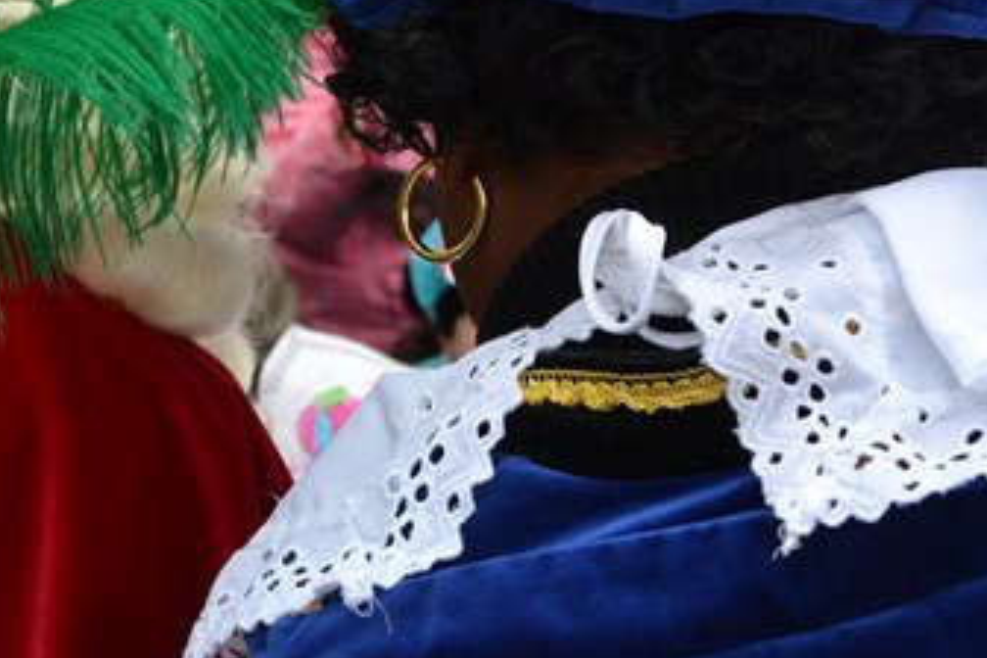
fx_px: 2056
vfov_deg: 18.0
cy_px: 123
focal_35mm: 75
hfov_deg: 27.0
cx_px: 420
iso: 200
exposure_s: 1/125
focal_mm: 28
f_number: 5.6
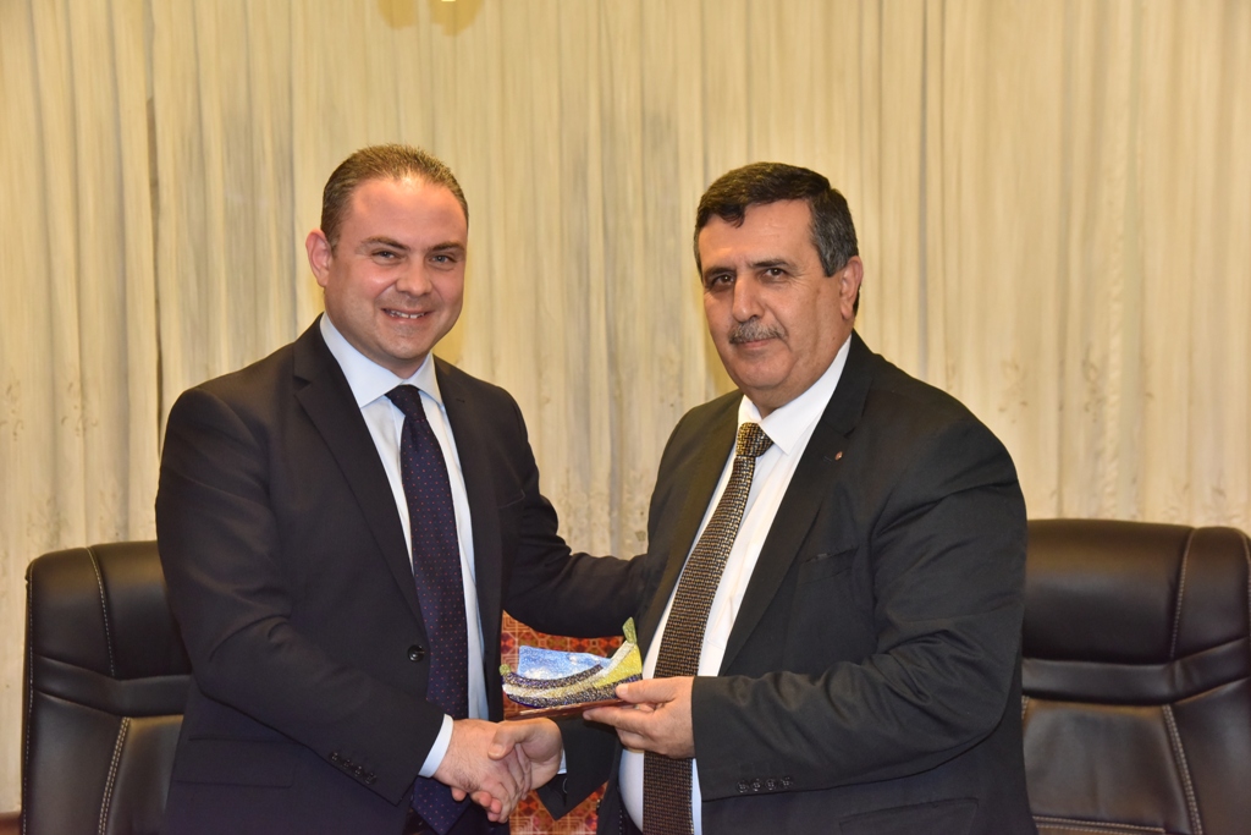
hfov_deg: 32.4
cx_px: 626
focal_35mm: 62
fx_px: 2155
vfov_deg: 21.9
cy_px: 418
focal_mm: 62
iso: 2500
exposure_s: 1/160
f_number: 6.3
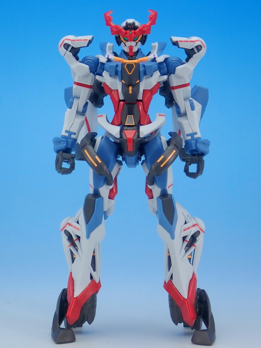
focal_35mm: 94
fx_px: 945
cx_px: 130
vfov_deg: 20.9
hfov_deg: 15.7
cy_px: 174
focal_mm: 16.79
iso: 100
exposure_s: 1/20
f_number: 4.7
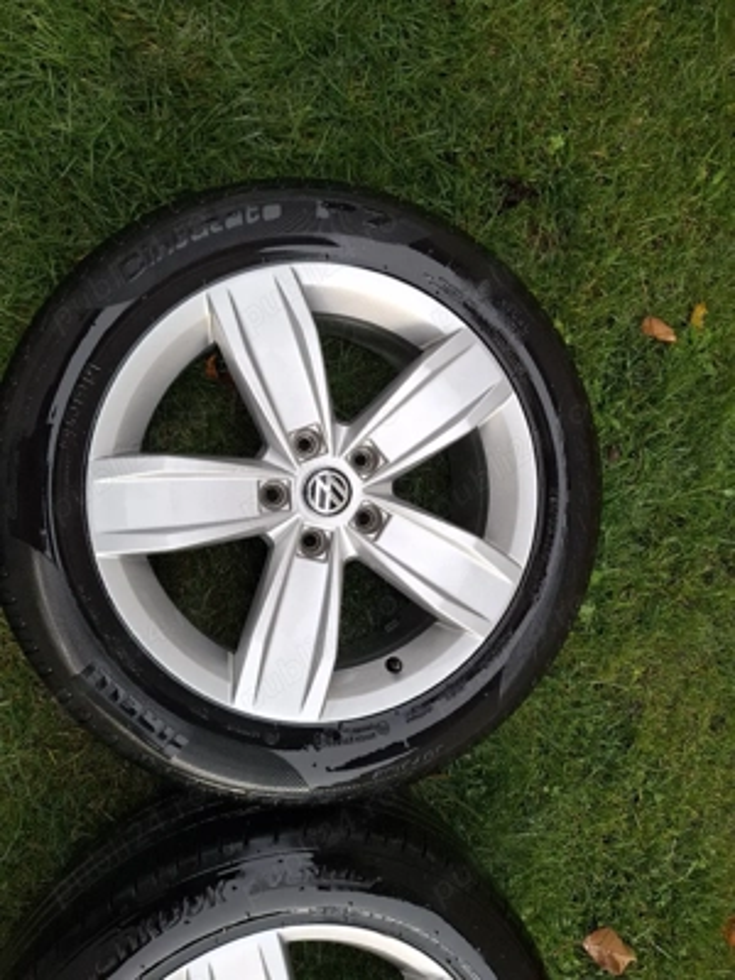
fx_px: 651
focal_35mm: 23
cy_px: 490
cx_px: 368
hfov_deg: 58.9
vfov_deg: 73.9
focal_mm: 5.54
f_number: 1.8
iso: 50
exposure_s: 1/217
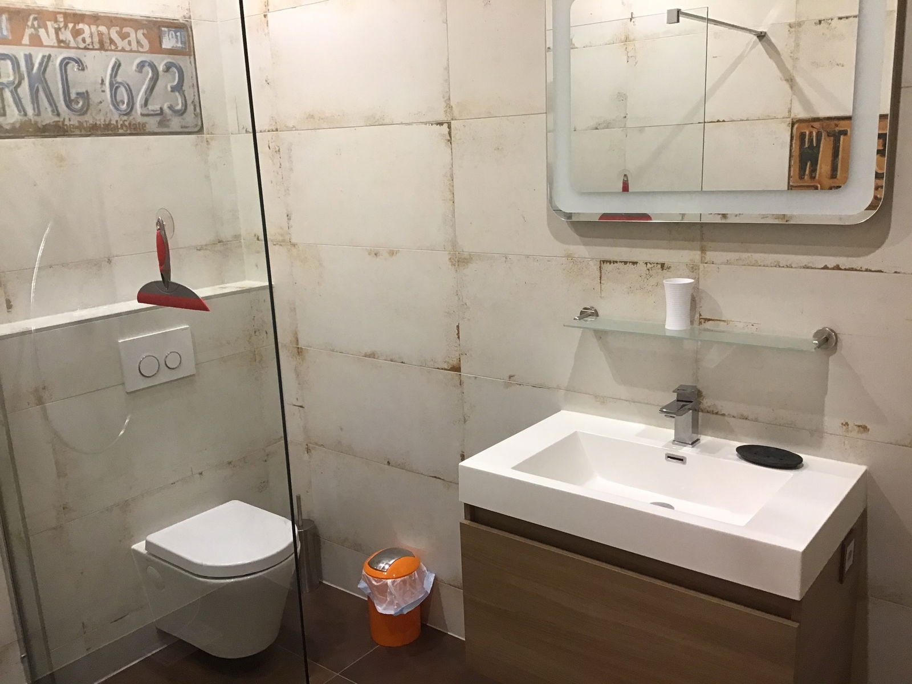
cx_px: 456
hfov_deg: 58.4
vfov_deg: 45.4
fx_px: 817
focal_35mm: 31
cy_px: 342
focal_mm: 3.3
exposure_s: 1/33
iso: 100
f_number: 2.4
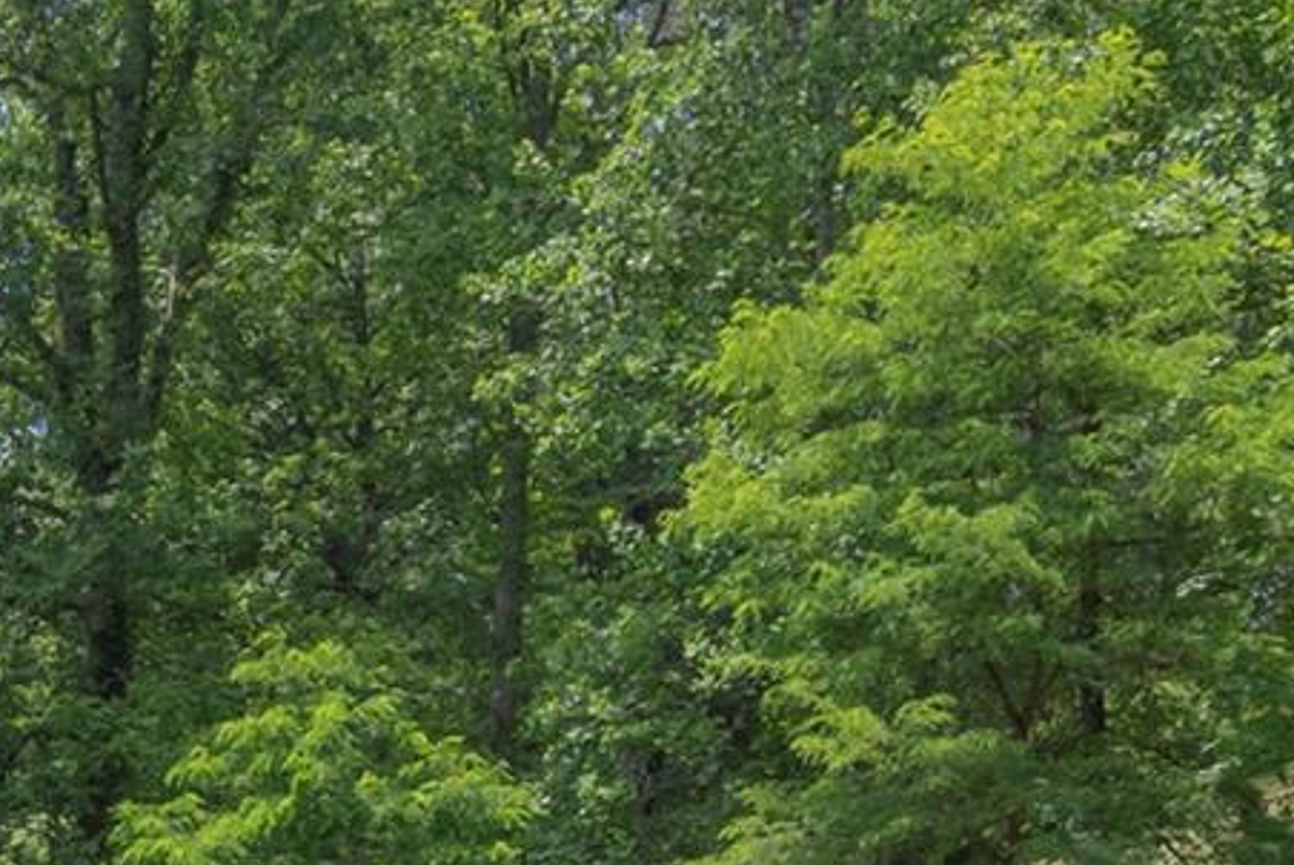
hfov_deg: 23.2
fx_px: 2769
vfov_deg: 17.1
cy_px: 968
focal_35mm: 77
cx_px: -404
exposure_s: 1/2000
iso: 320
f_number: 7.1
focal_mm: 17
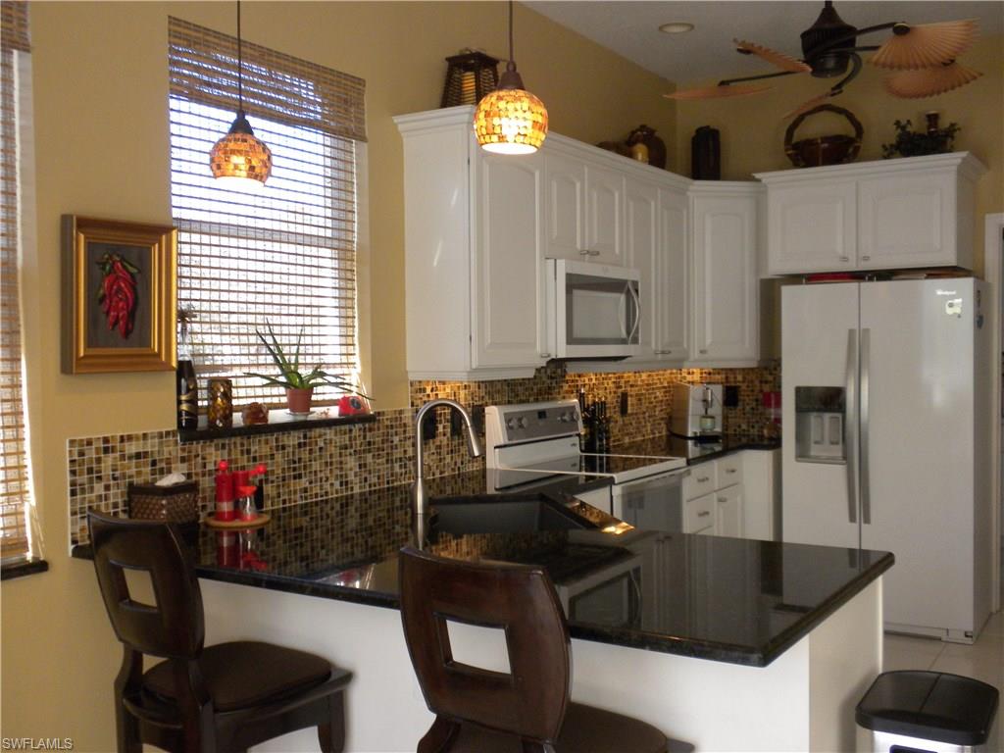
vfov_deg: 38.7
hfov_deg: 50.1
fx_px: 1073
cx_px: 502
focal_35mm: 37
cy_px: 376
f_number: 3.5
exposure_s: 1/57.1
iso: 295
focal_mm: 6.6
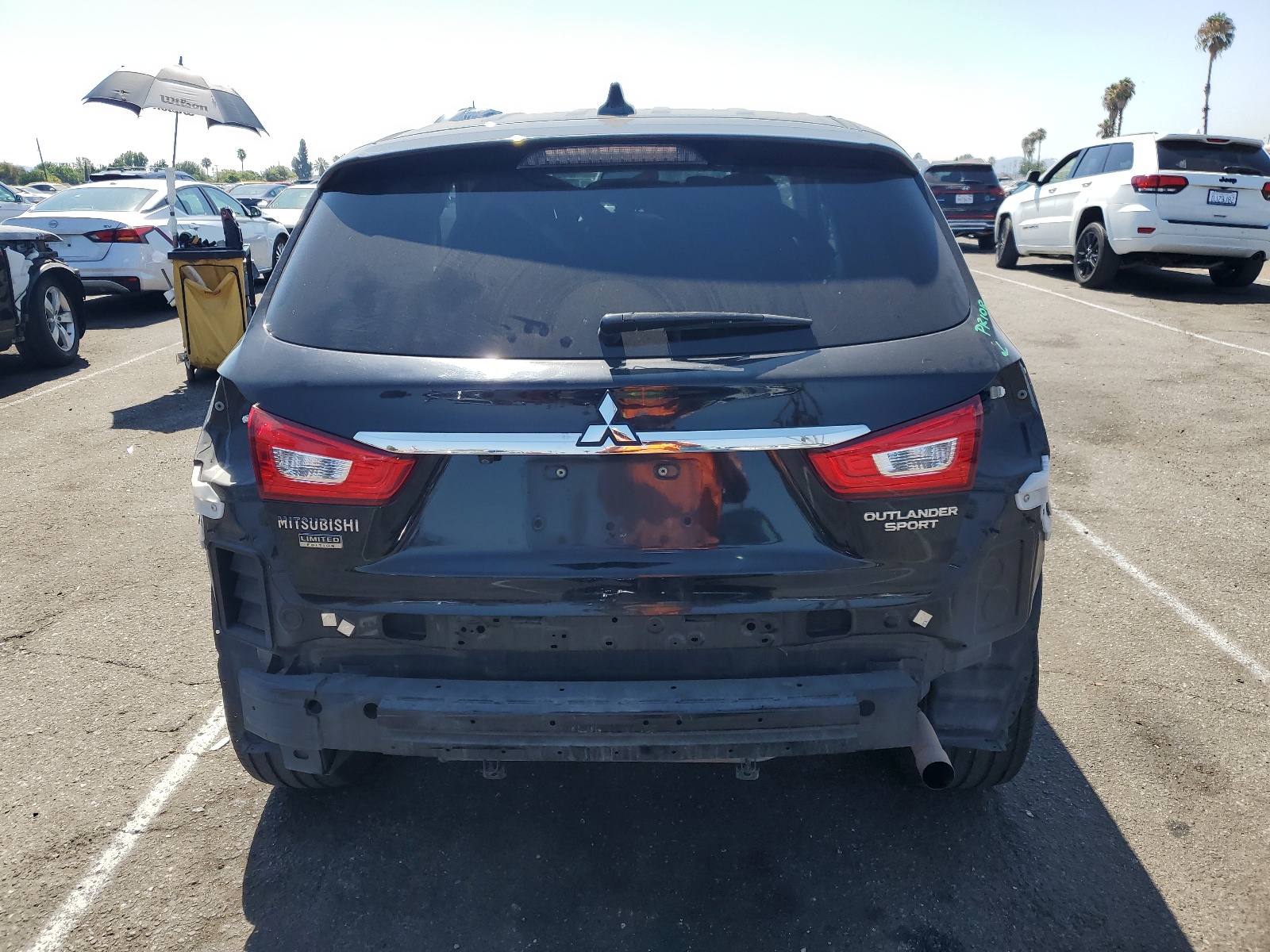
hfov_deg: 67.3
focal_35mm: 26
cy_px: 476
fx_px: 954
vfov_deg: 53.1
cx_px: 635
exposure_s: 1/2000
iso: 50
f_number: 1.5
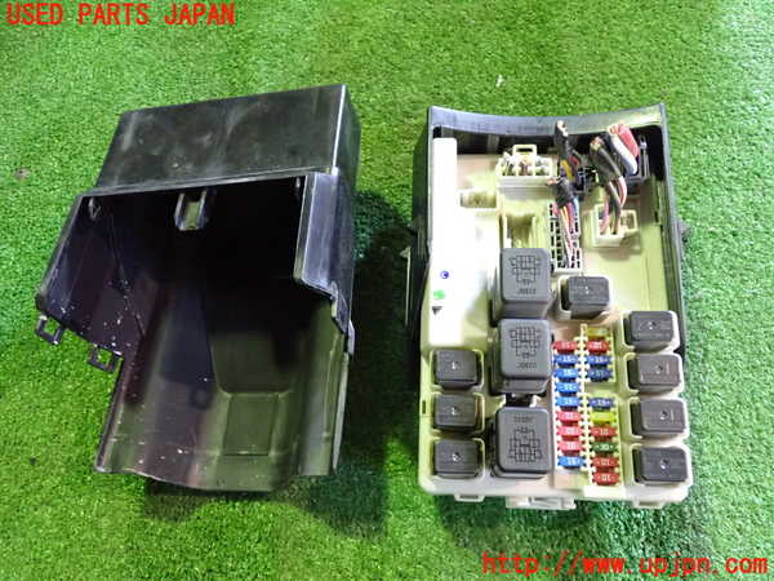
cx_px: 387
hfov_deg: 60.0
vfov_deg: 46.8
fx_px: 671
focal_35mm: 30
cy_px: 290
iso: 1250
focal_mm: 5.4
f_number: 2.3
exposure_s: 1/50
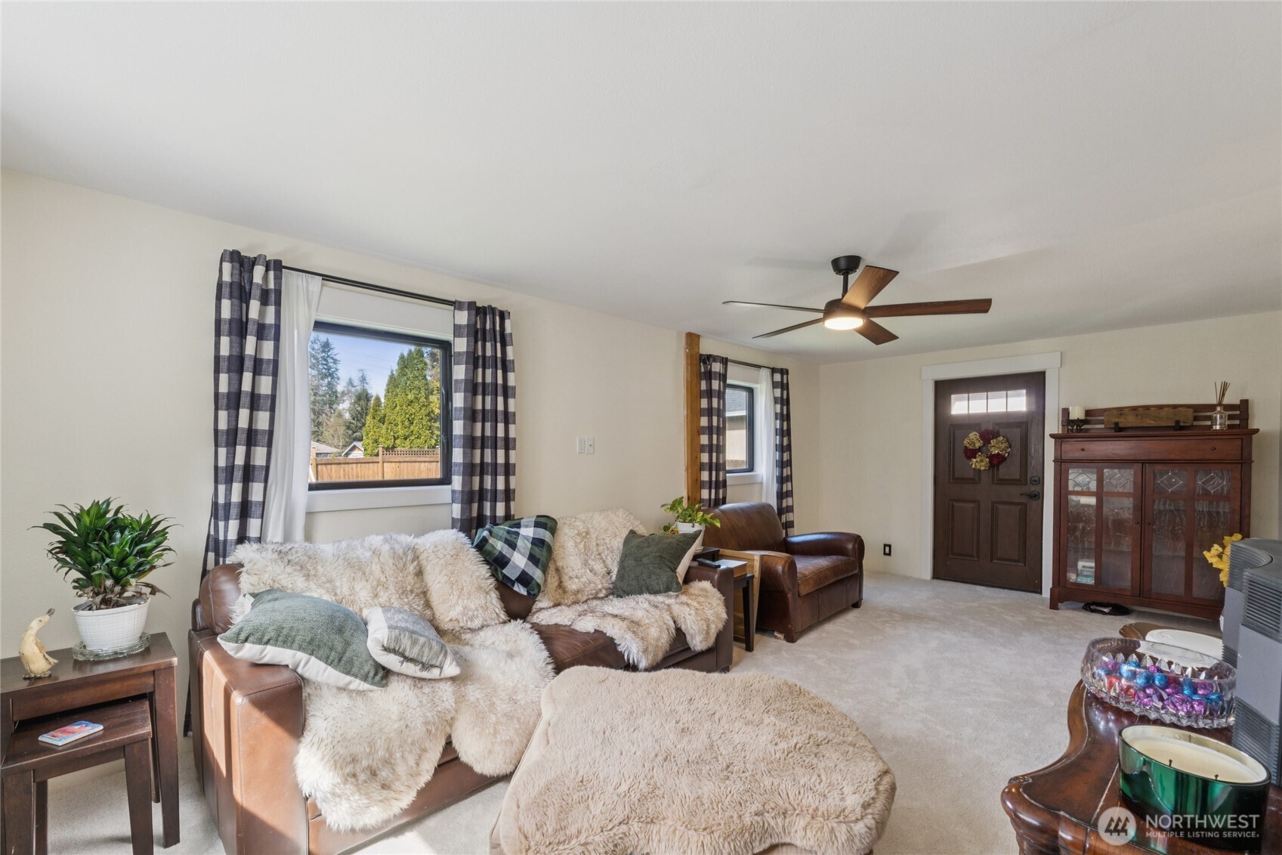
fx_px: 534
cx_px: 641
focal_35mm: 15
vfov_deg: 77.3
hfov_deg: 100.4
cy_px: 428
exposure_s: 1/6
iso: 250
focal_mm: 10
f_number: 9
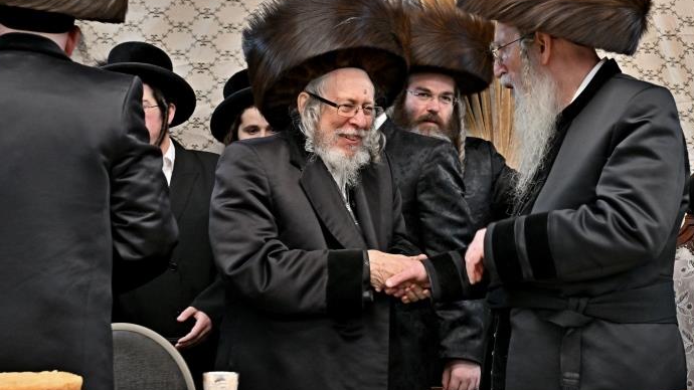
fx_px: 1288
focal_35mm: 70
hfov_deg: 30.0
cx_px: 435
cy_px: 103
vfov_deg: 17.1
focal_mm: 45
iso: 800
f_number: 4
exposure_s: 1/250
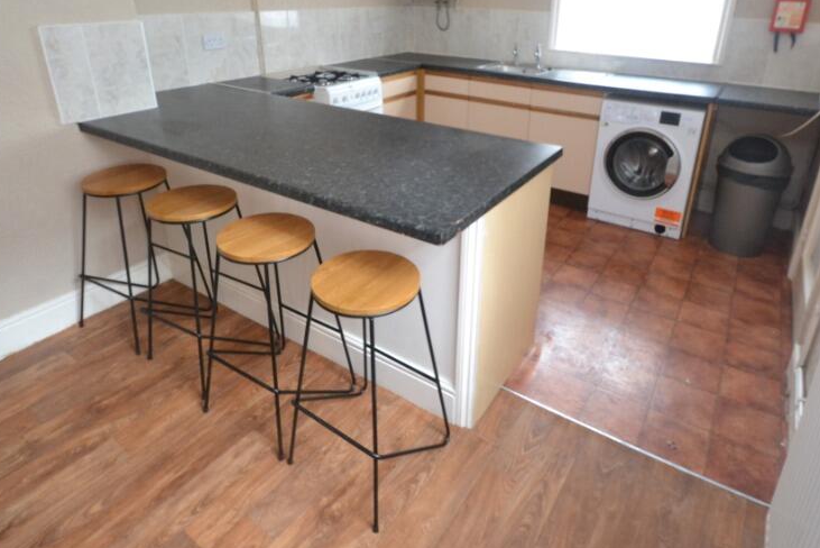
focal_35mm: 21
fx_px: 478
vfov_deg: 58.2
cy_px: 181
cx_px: 450
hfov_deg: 81.0
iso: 1600
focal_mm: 10
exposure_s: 1/15
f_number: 8
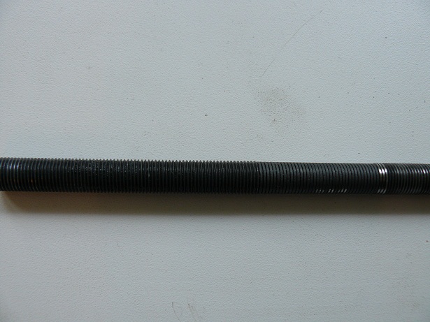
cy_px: 161
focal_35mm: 36
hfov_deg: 51.4
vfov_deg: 39.6
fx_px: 447
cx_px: 215
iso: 100
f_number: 2.8
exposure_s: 1/25
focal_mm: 6
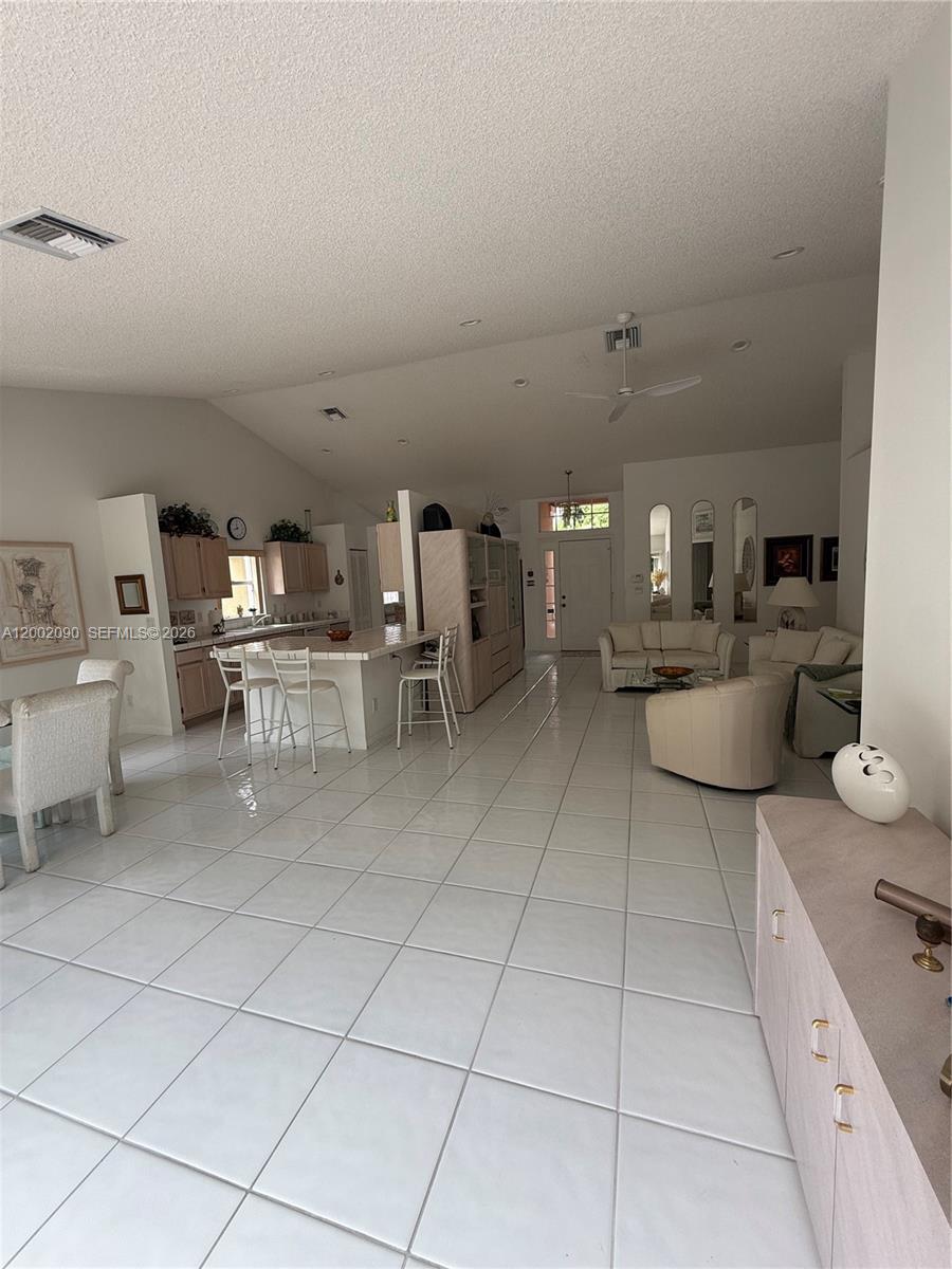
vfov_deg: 102.1
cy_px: 634
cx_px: 476
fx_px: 513
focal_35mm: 14
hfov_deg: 85.7
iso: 50
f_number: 2.2
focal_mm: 2.22
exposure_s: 1/99
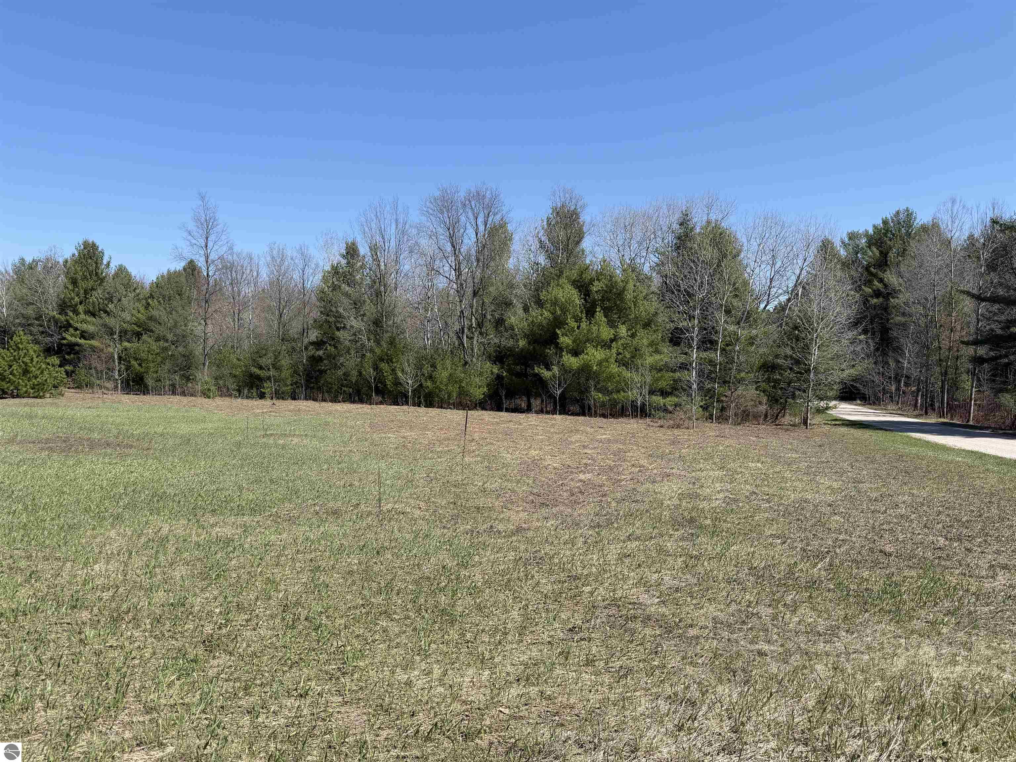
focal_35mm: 24
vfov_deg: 56.8
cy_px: 381
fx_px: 704
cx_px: 508
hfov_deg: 71.6
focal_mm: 6.76
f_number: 1.78
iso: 80
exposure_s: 1/3021
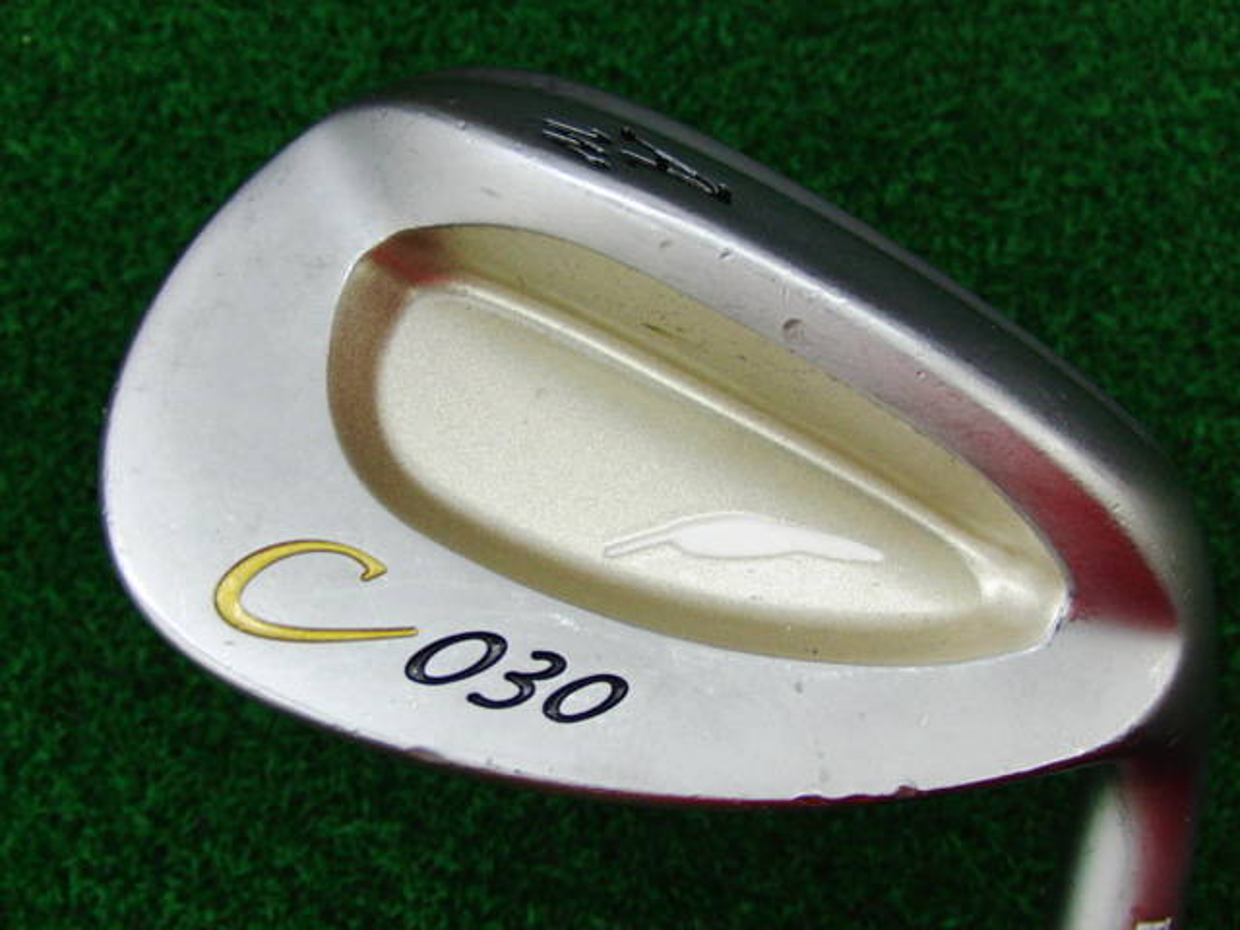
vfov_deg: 38.7
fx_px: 1325
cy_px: 465
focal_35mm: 37
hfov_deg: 50.1
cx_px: 620
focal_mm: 6.42
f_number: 3.6
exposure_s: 1/80
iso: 250
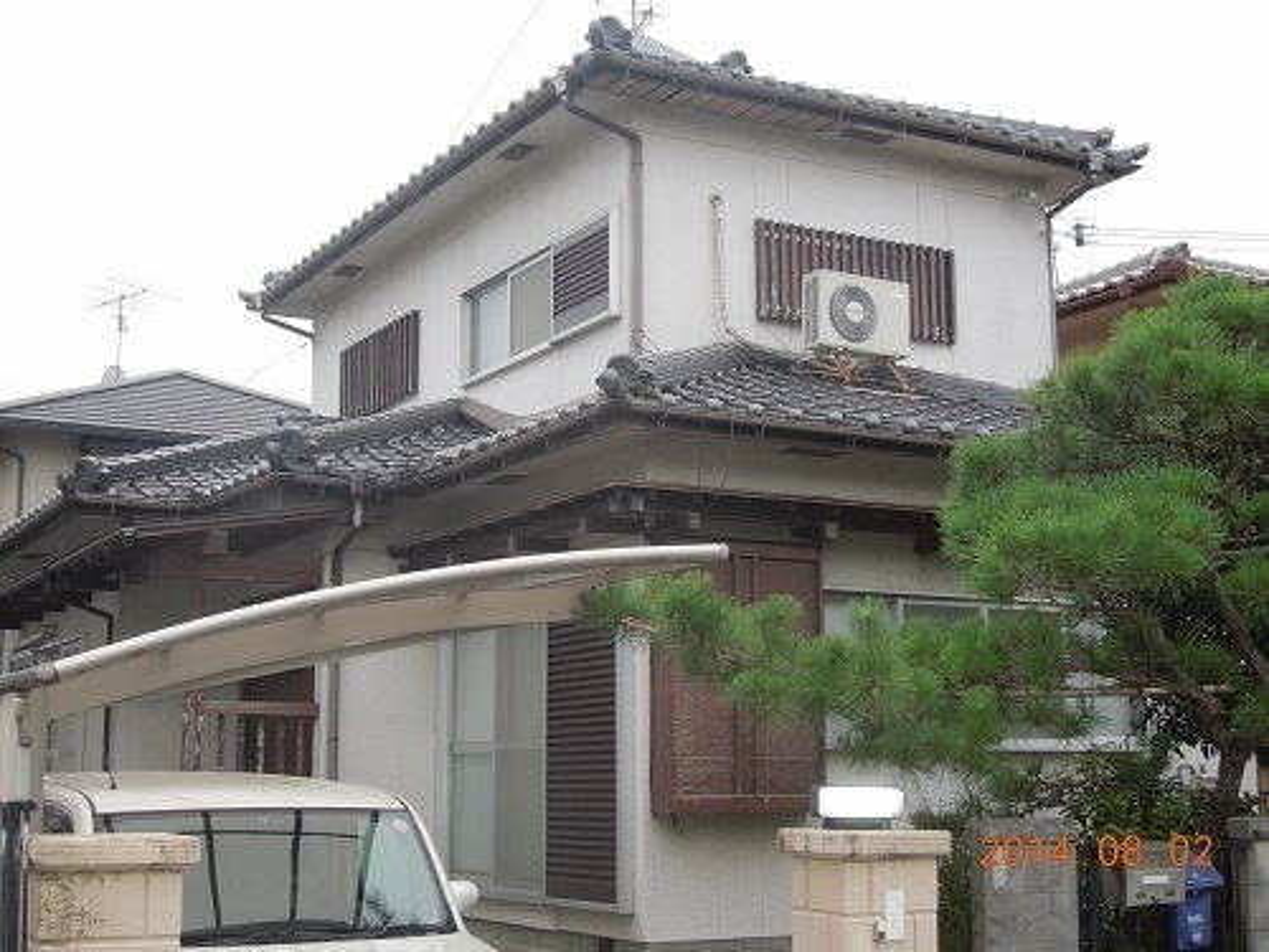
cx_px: 634
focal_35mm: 48
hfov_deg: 39.7
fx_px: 1760
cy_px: 476
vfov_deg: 30.3
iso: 500
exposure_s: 1/30
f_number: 4
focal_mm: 8.7
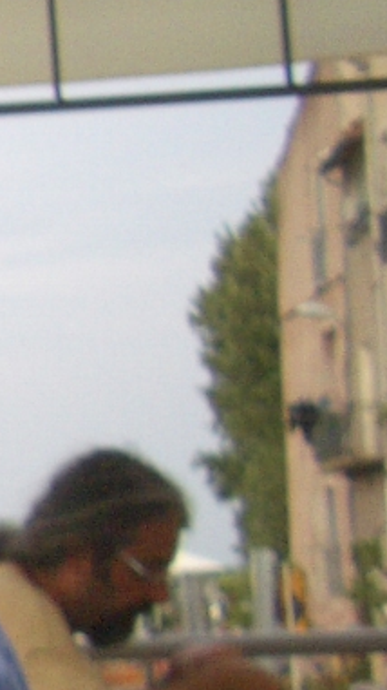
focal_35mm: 160
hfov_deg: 6.5
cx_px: -969
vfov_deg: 13.4
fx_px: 2922
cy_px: 513
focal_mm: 5.8
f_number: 2.6
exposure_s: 1/125
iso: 100
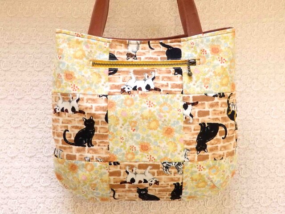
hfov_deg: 38.9
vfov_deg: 29.7
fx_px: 403
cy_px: 107
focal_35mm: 49
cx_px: 142
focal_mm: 8.9
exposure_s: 1/125
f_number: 4
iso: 1250
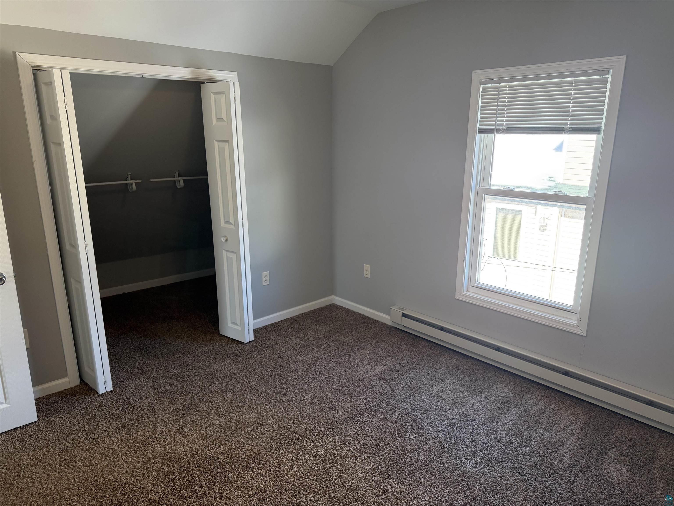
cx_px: 337
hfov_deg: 71.6
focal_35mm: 24
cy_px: 253
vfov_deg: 56.8
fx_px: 467
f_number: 1.78
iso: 200
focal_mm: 6.76
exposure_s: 1/177
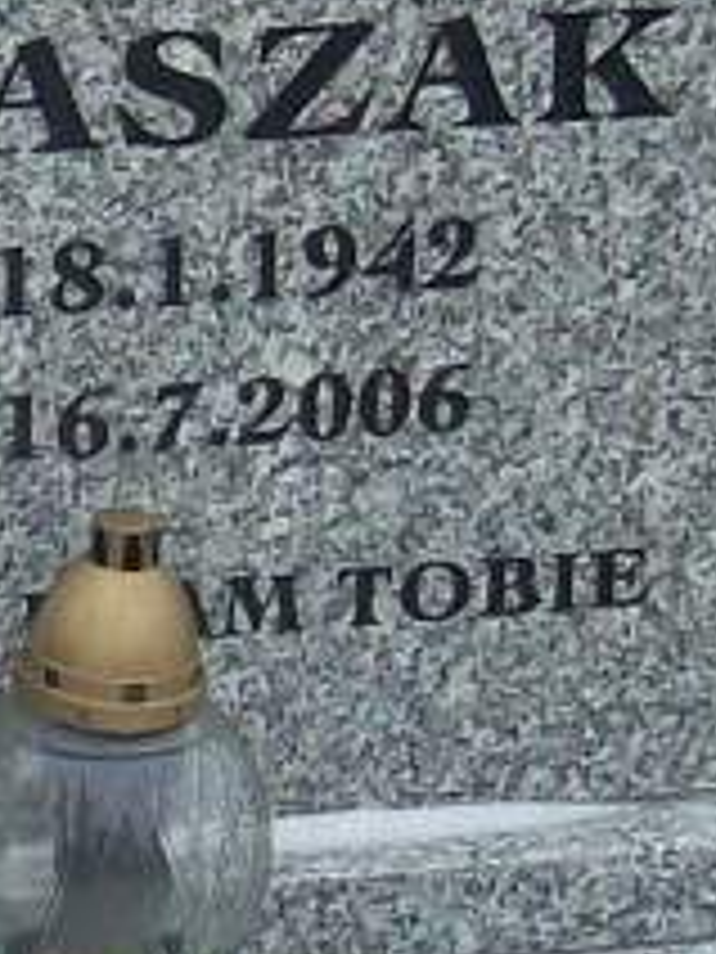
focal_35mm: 217
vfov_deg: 9.1
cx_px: -401
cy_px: 585
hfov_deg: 6.7
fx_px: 5985
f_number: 2.7
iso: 80
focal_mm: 6
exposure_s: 1/355
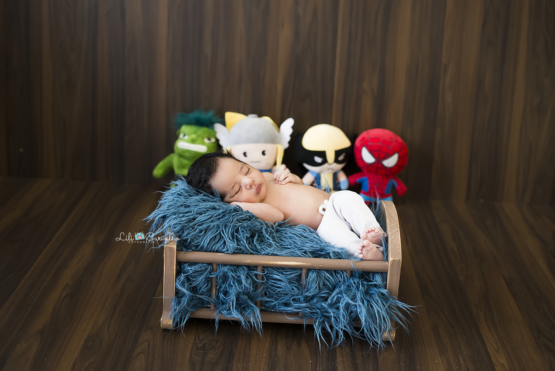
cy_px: 186
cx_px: 278
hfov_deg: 39.6
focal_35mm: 50
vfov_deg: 27.0
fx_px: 771
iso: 1600
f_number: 3.2
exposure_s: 1/160
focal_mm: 50
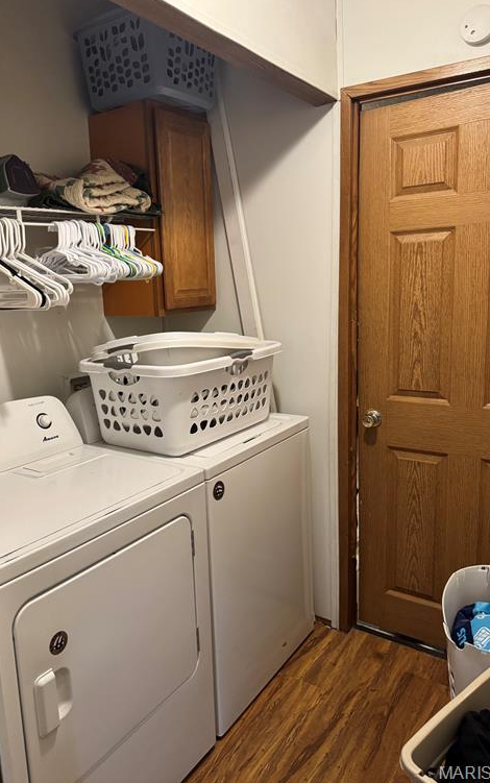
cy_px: 386
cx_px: 198
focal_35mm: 26
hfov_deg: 47.4
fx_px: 555
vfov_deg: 70.4
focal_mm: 6.76
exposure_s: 1/60
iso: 500
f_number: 1.78
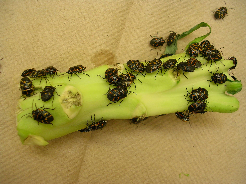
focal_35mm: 38
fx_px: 270
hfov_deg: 49.0
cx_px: 123
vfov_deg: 37.7
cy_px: 92
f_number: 2.8
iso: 50
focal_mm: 5.8
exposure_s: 1/60.8
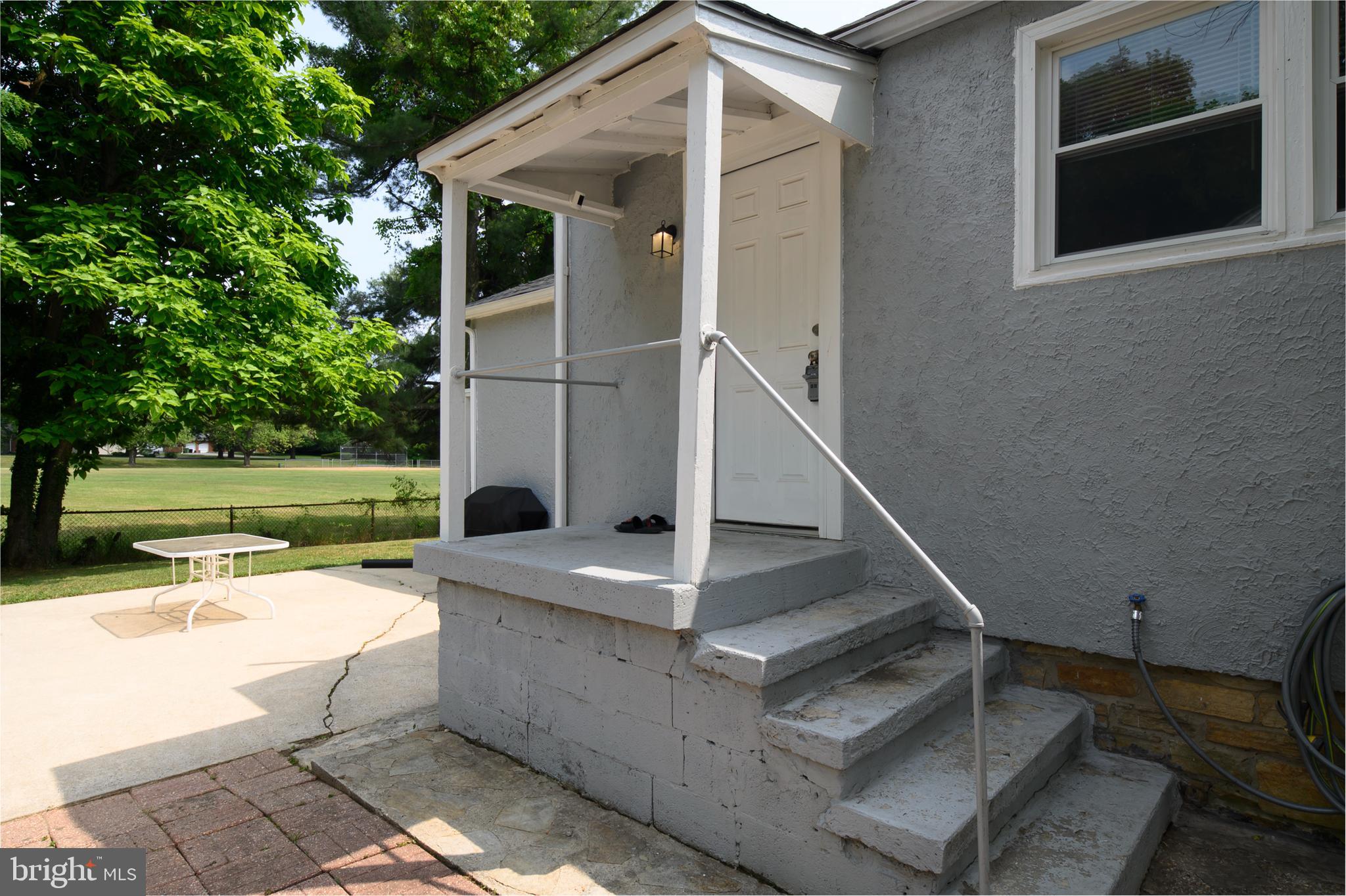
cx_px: 673
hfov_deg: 86.9
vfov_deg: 64.5
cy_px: 448
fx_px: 710
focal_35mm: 19
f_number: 16
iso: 250
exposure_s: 1/250
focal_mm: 19
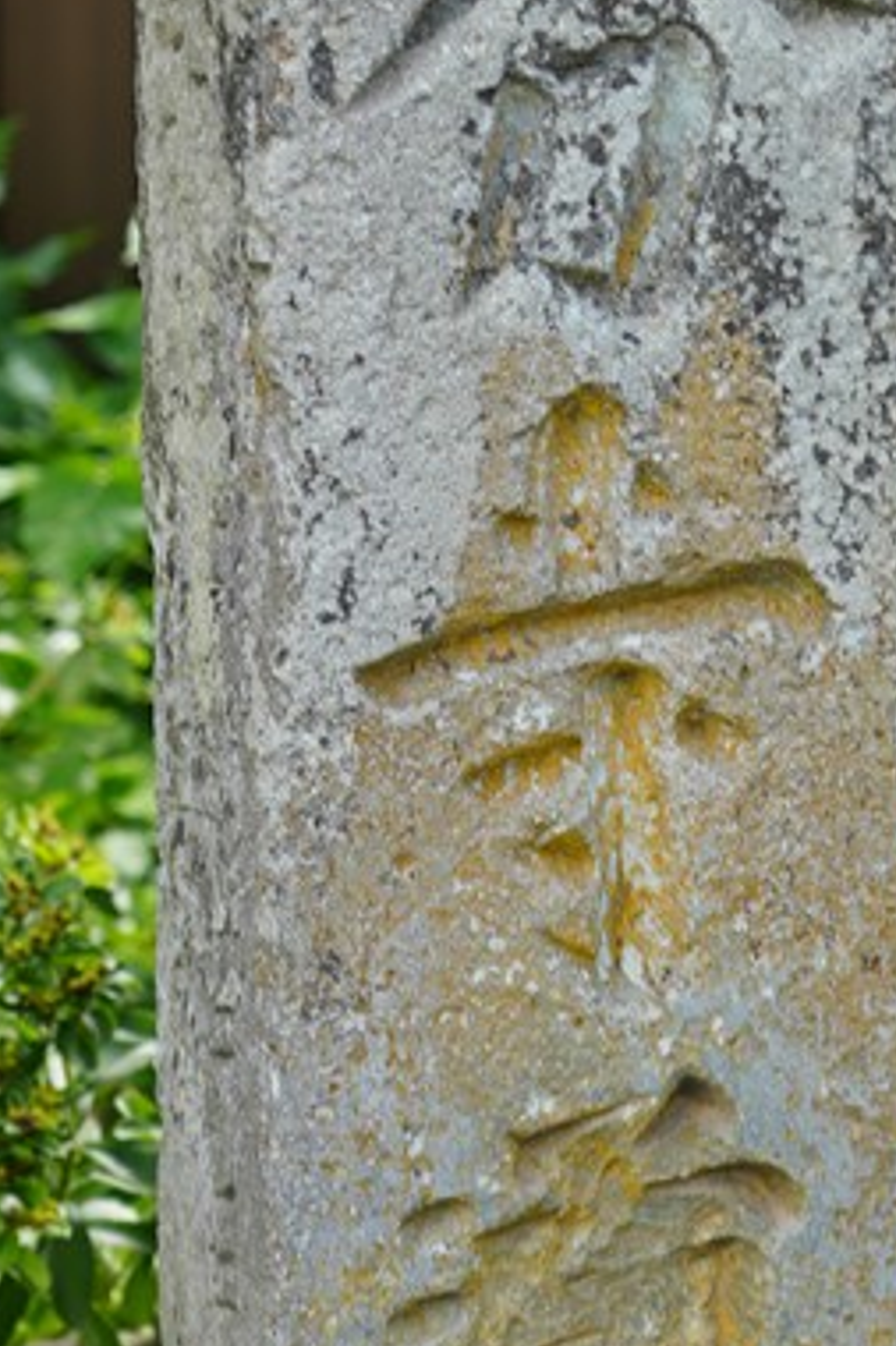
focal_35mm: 218
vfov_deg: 9.4
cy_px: 290
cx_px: 443
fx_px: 8145
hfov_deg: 6.3
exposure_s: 1/100
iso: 100
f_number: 4
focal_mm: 81
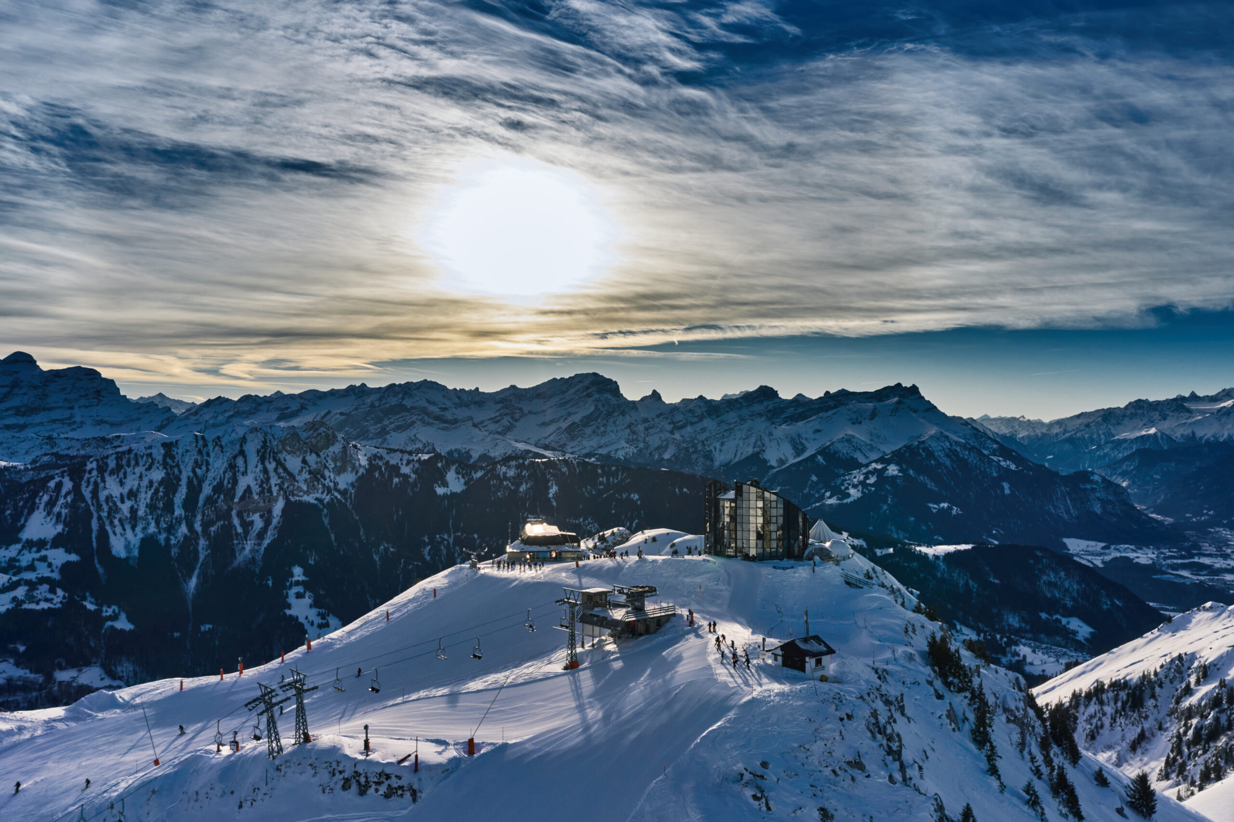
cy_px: 411
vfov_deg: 46.4
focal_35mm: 28
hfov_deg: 65.5
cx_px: 617
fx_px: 959
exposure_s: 1/640
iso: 100
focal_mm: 10.26
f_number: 6.3
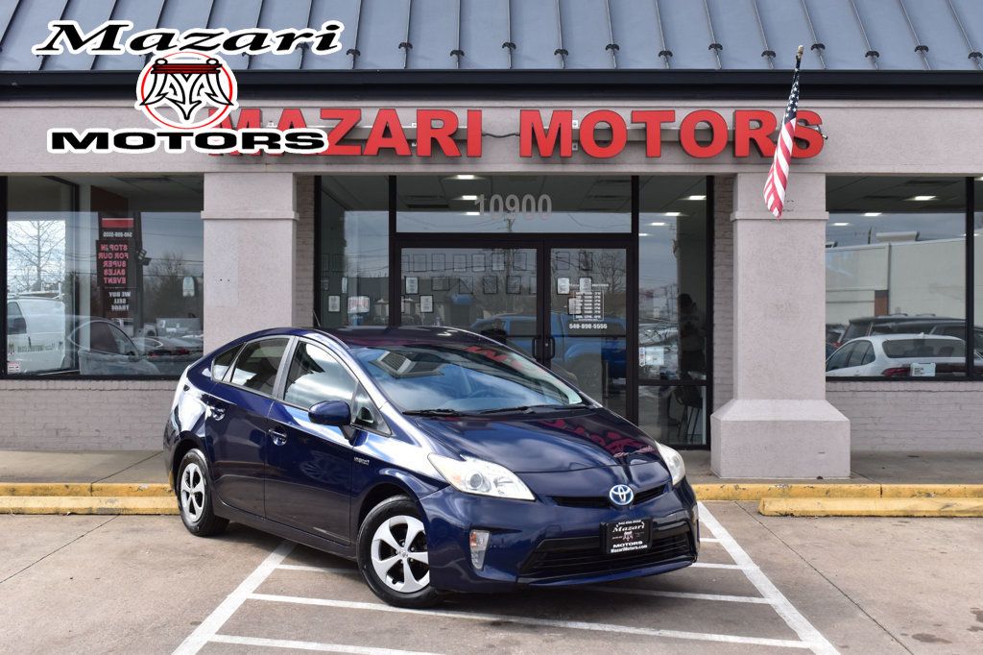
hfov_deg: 41.1
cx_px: 492
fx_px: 1310
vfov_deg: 28.1
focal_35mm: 48
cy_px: 328
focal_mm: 32
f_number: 10
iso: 400
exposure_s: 1/320
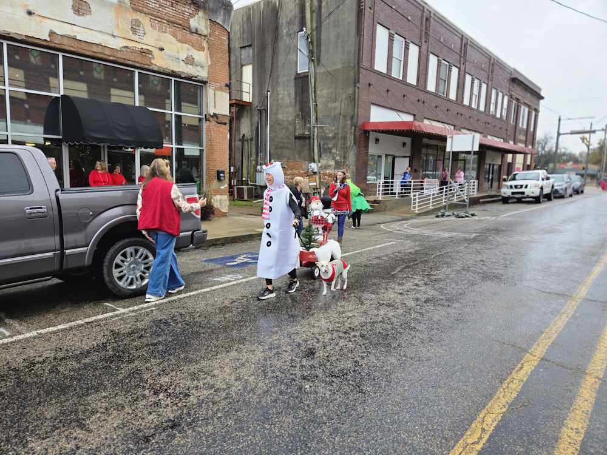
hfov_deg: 73.9
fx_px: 403
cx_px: 304
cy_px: 228
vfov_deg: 58.9
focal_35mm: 23
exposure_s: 1/198
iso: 25
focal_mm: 5.4
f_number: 1.8
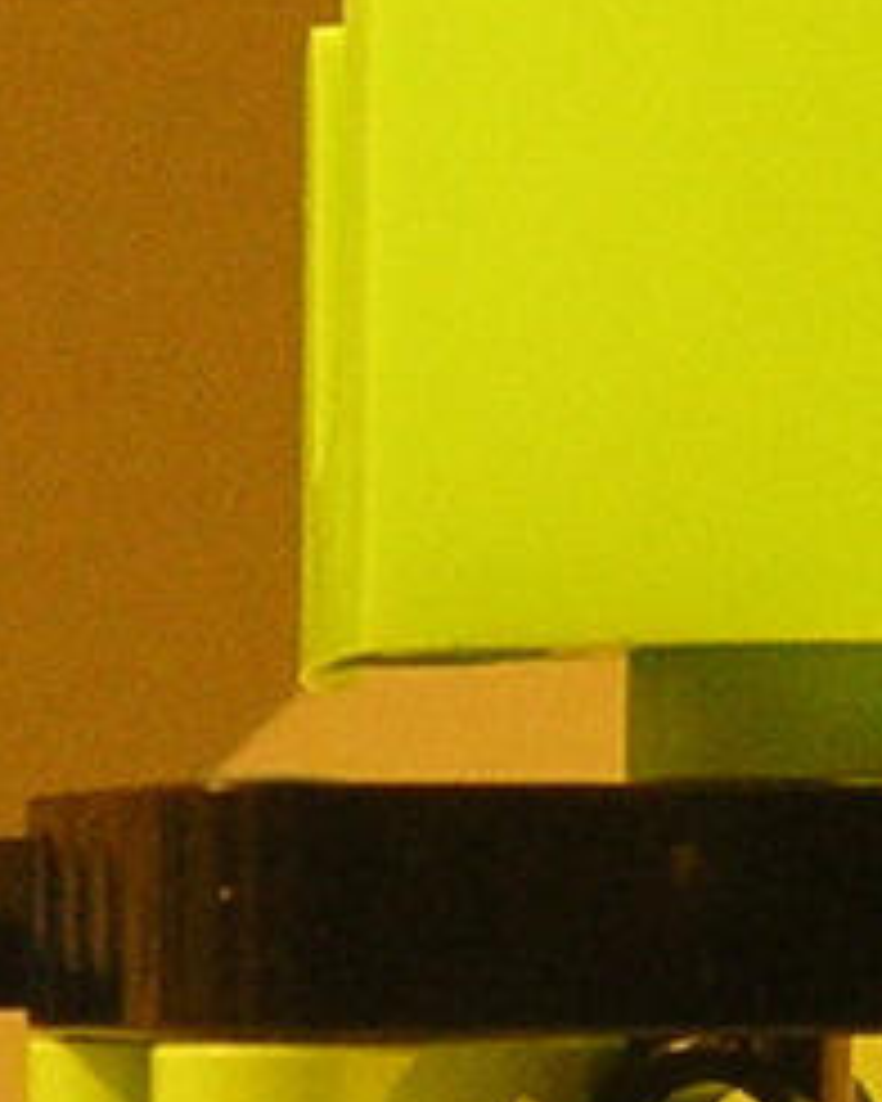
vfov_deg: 11.2
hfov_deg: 8.9
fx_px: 5612
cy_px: 562
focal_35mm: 172
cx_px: 850
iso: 354
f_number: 2.6
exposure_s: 1/3.6
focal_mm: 4.7
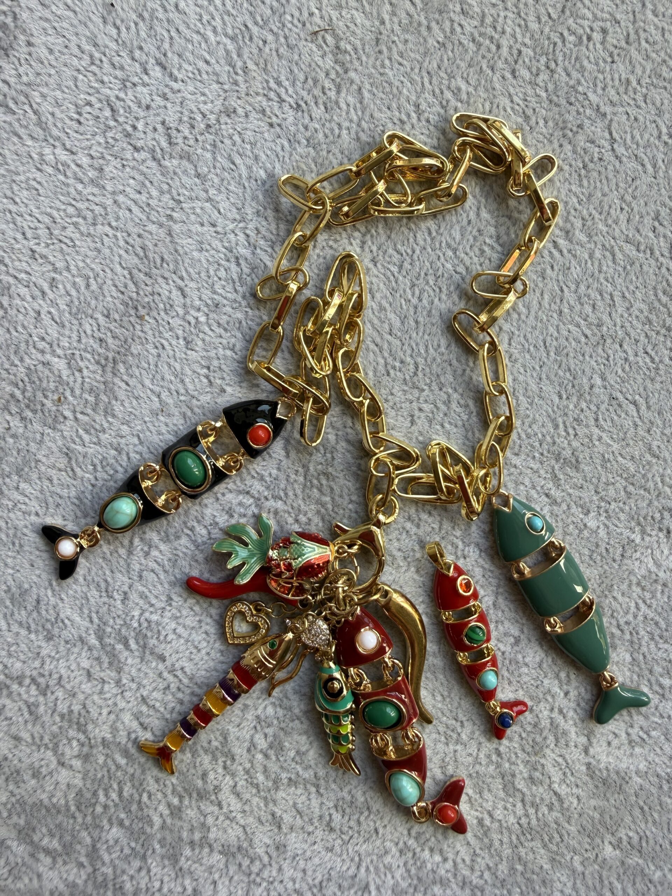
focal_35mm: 24
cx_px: 336
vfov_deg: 71.6
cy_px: 448
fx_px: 621
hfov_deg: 56.8
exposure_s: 1/177
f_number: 2.2
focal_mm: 2.22
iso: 40
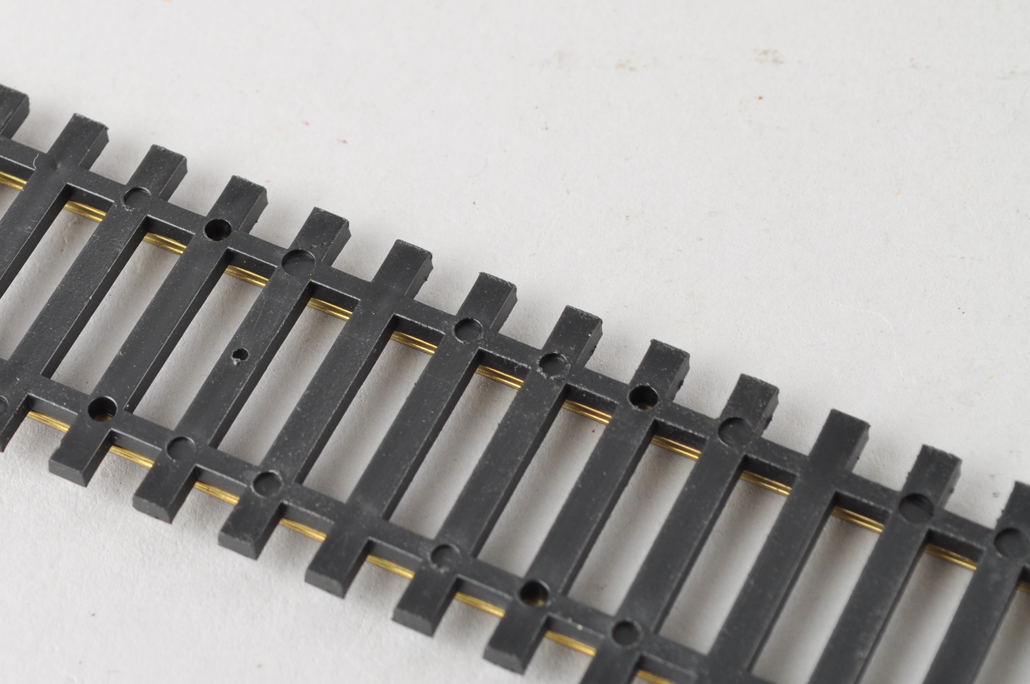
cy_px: 242
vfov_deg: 10.6
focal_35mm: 129
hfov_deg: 15.8
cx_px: 239
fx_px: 3680
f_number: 10
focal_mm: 55
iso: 160
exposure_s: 1/100
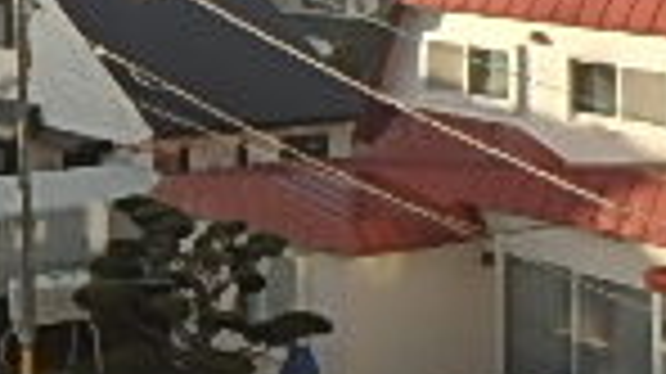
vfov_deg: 11.5
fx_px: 1747
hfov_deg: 19.0
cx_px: -328
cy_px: -248
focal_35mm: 99
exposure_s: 1/400
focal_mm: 3.7
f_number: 3.5
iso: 125
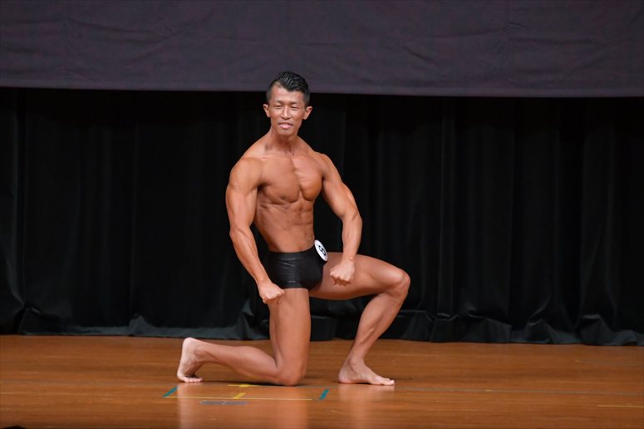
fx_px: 6169
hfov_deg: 6.0
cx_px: 322
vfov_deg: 4.0
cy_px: 214
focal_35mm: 345
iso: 4000
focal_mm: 230
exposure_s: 1/400
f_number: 5.6
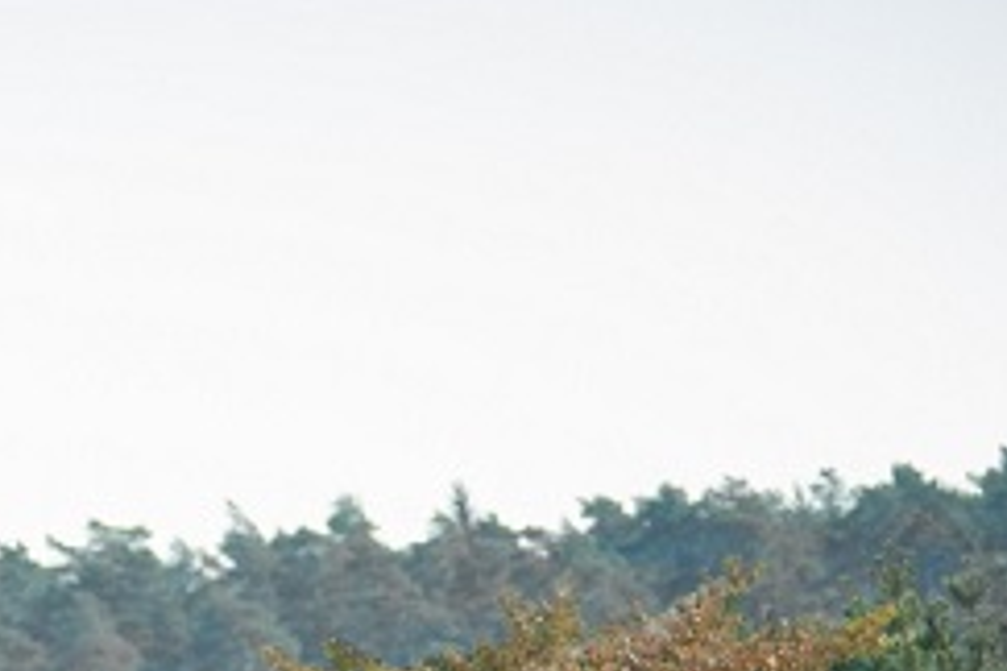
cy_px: 1205
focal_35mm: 629
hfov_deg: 3.3
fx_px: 17593
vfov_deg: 2.2
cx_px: -224
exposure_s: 1/250
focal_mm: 170
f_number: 6.3
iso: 250
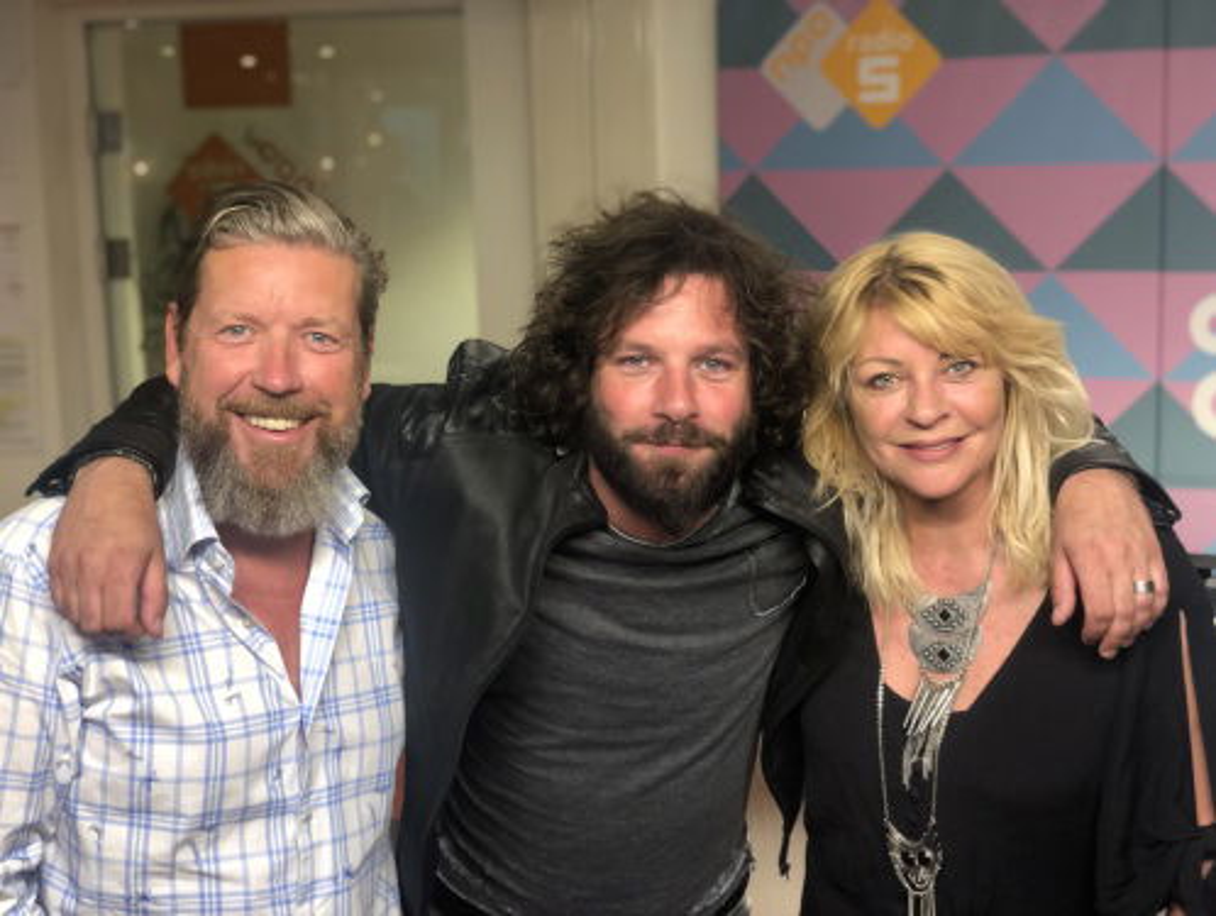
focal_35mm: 52
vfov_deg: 28.1
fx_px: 1829
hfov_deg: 36.8
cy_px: 458
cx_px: 608
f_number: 2.4
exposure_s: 1/33
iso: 80
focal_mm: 6
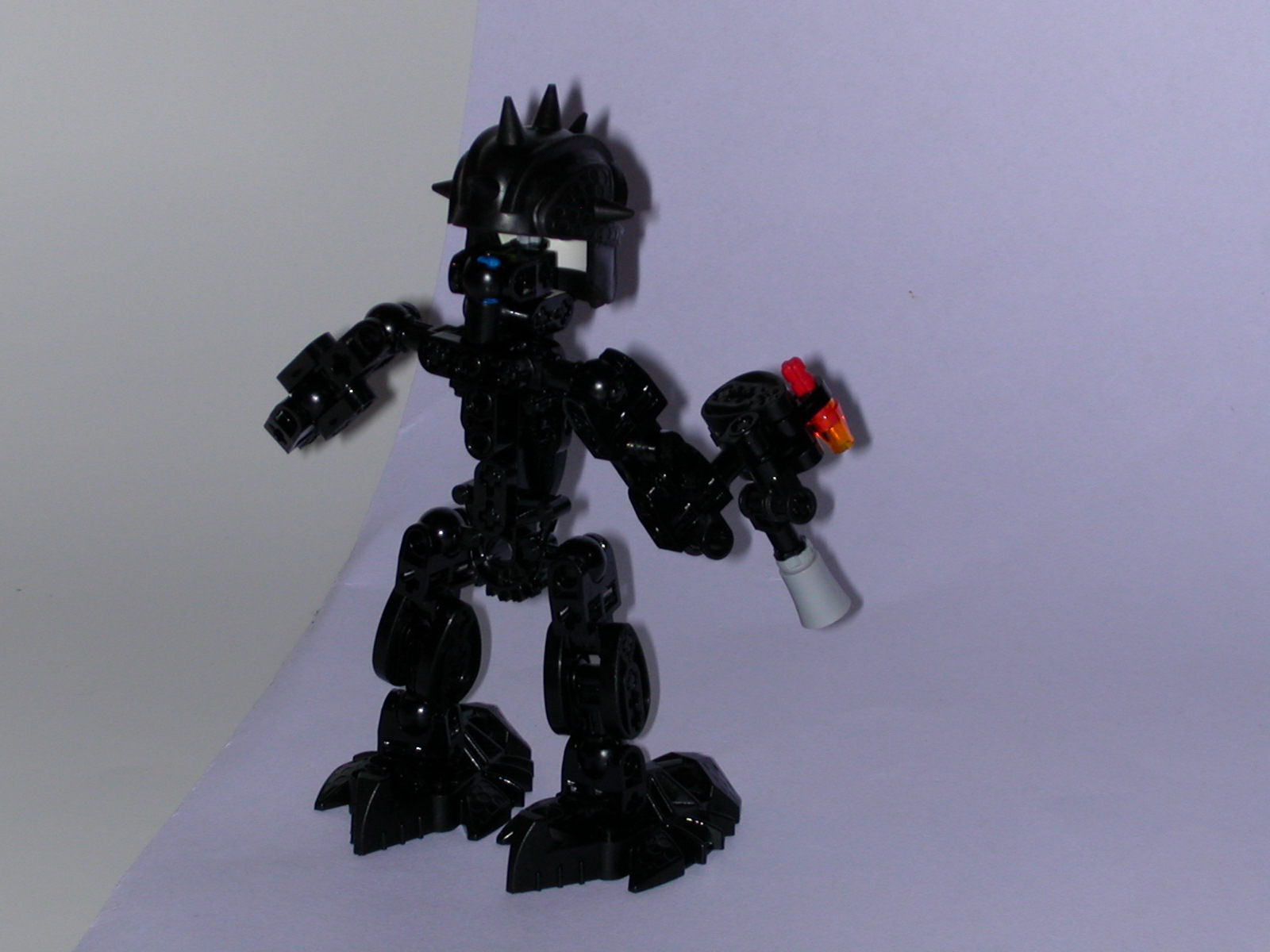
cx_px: 635
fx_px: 3595
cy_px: 476
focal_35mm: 98
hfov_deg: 20.0
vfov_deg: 15.1
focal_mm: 14.9
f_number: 4.6
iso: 100
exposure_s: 1/59.9
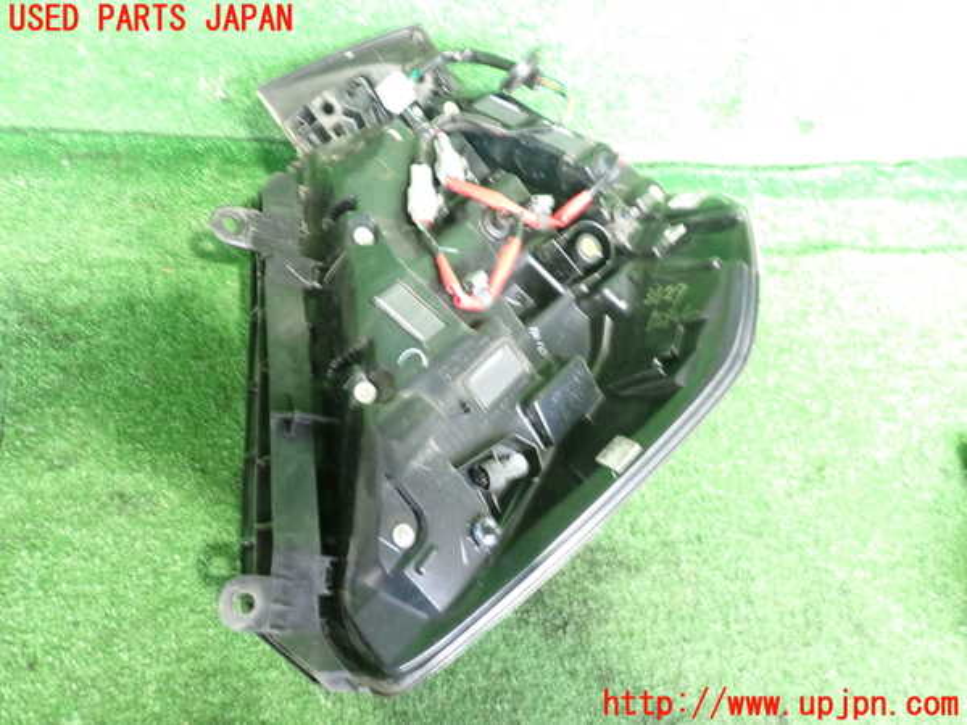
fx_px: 838
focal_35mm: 30
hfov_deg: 60.0
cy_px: 362
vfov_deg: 46.8
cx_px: 484
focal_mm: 5.4
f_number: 2.3
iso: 800
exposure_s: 1/15
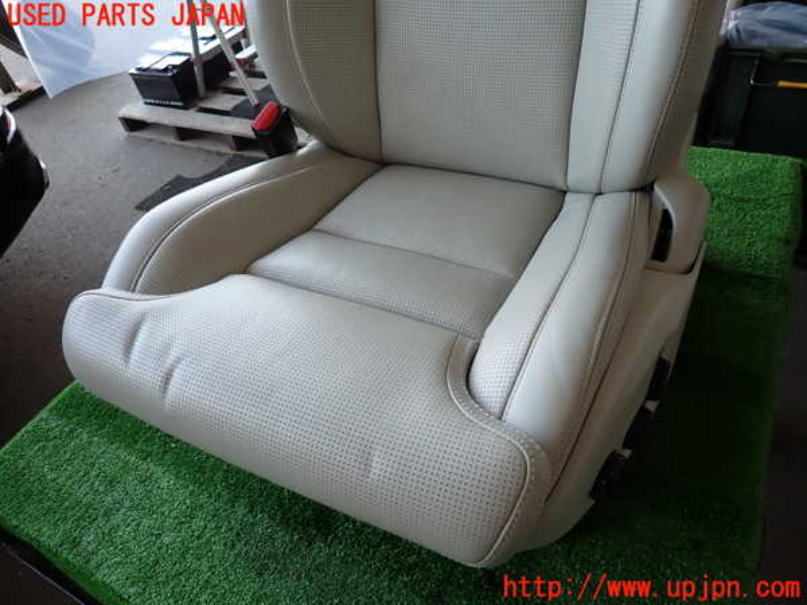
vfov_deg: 54.9
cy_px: 302
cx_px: 404
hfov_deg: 69.4
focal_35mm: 25
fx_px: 583
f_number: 2
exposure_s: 1/80
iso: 100
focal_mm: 4.5
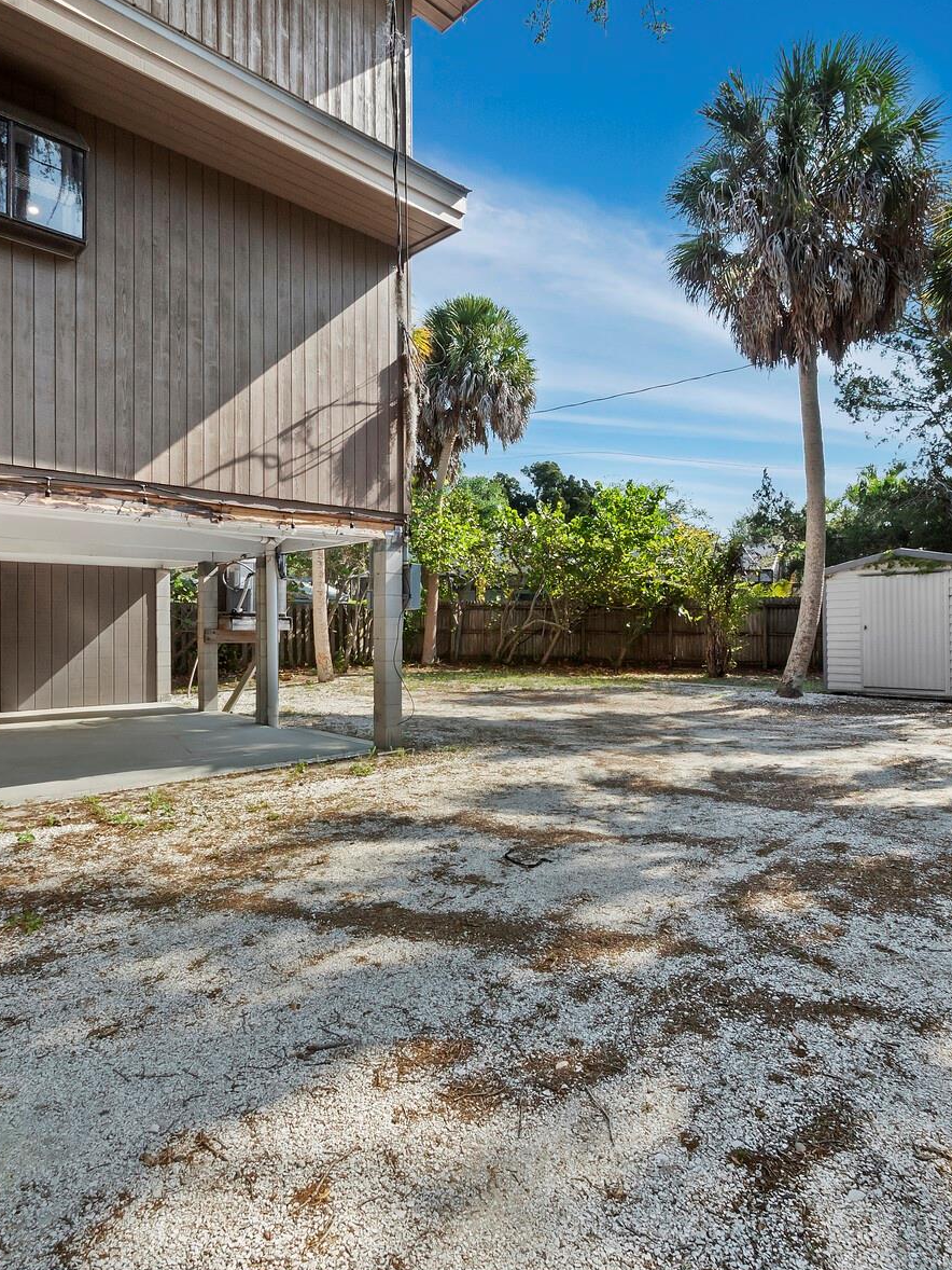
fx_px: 696
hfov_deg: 68.7
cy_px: 633
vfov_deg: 84.7
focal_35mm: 19
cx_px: 467
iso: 400
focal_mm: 7
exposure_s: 1/125
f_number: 11
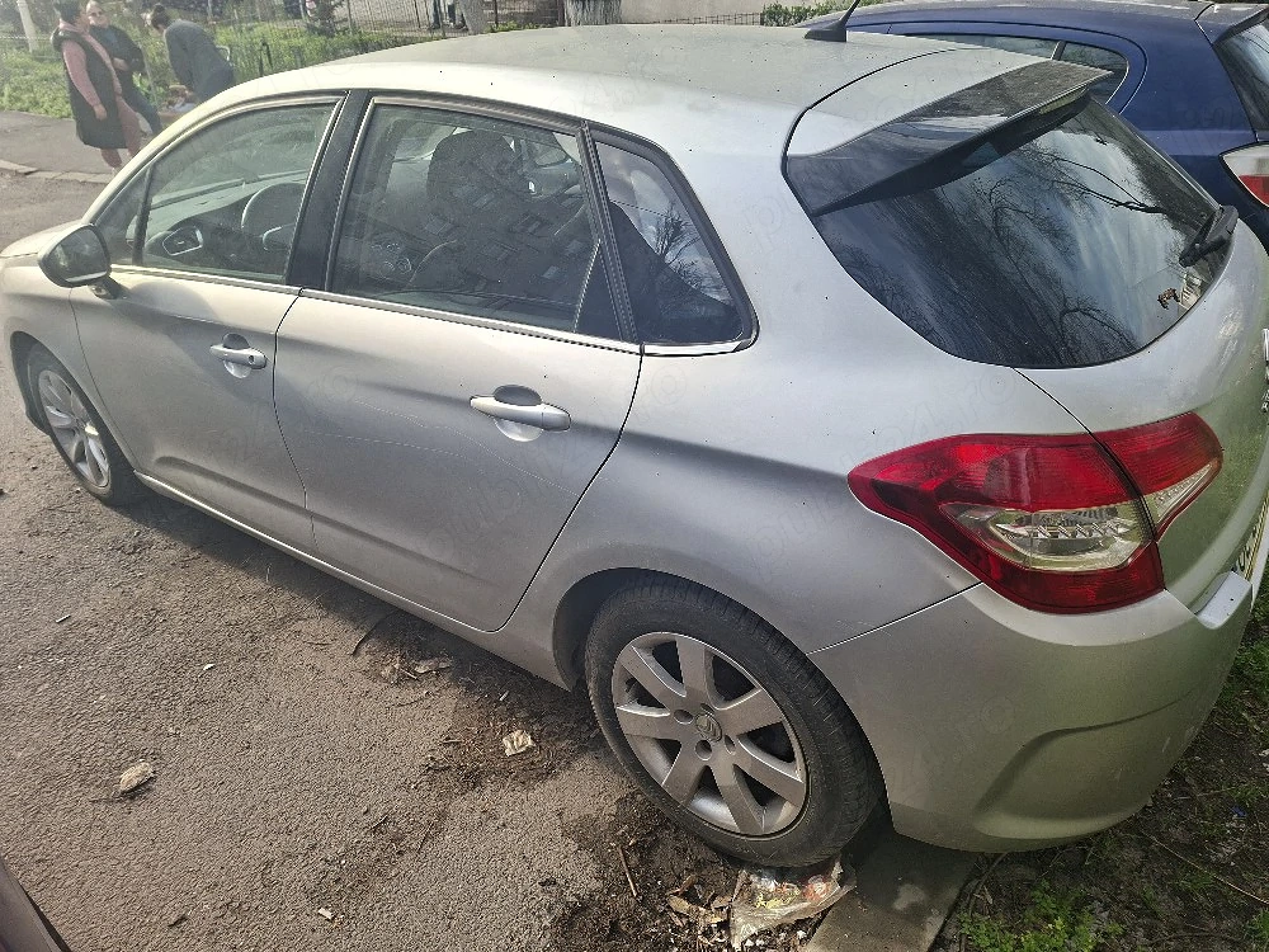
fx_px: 843
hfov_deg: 73.9
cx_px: 634
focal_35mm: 23
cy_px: 476
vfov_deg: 58.9
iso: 50
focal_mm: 5.54
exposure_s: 1/526
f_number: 1.8
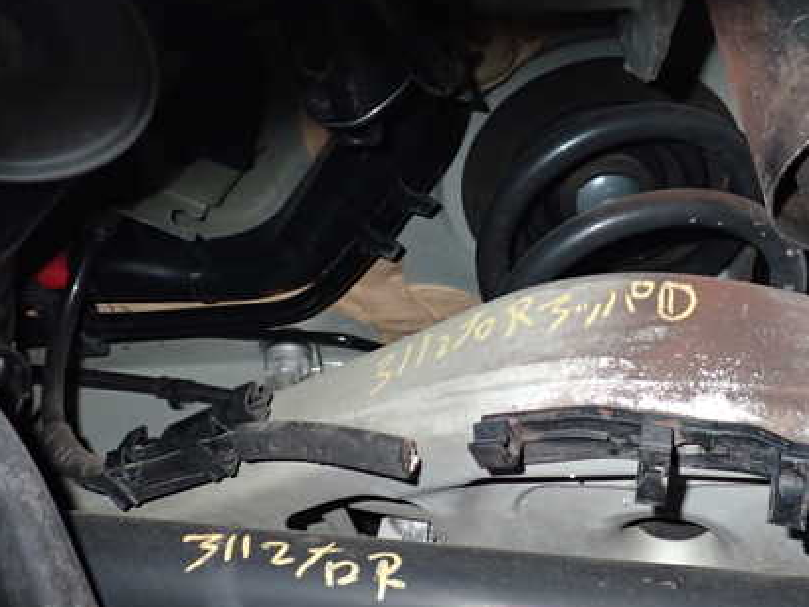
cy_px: 275
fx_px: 1029
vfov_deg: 32.9
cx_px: 520
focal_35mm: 44
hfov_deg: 42.5
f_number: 6.3
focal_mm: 5.4
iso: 400
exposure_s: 1/30
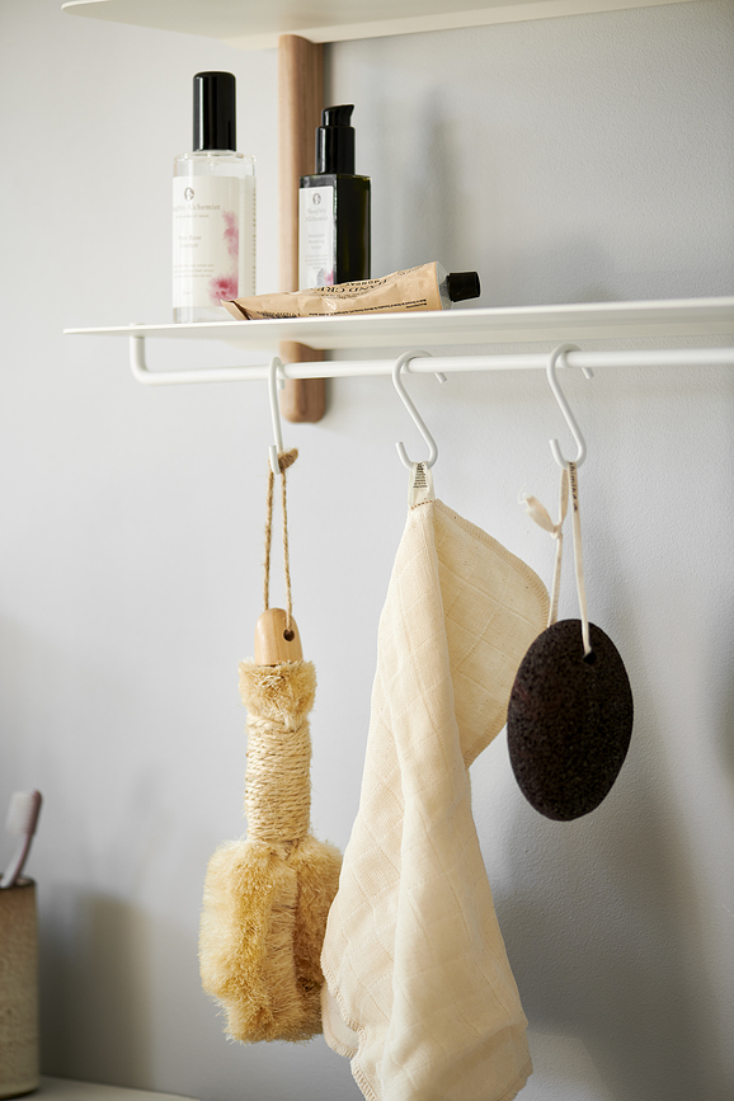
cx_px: 367
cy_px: 550
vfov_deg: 19.5
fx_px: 3211
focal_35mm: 105
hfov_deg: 13.0
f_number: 4
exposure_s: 1/60
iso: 100
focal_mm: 105
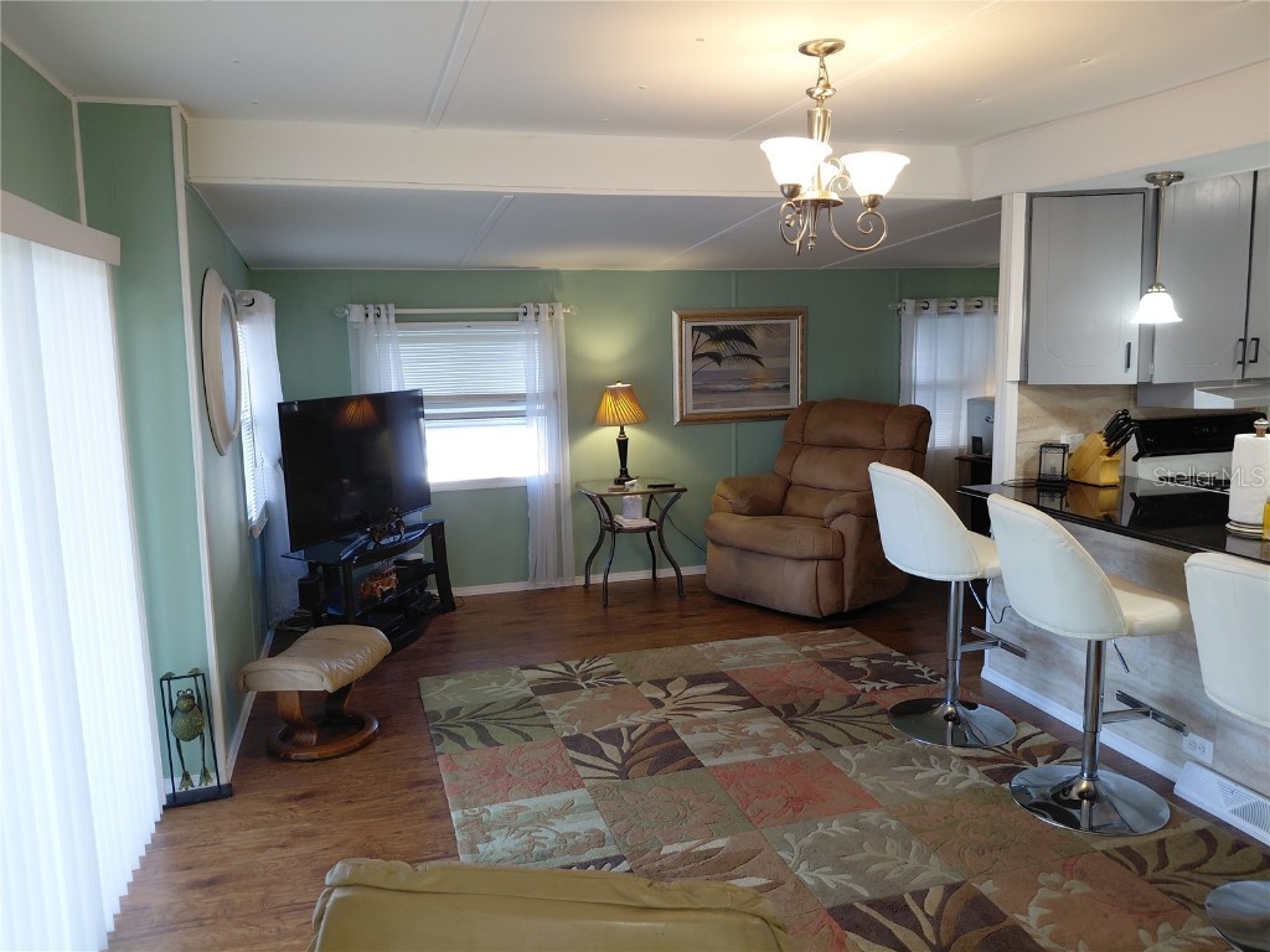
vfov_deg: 54.9
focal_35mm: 25
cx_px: 635
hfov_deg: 69.4
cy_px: 476
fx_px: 917
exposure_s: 1/60
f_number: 1.8
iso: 125
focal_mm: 4.69
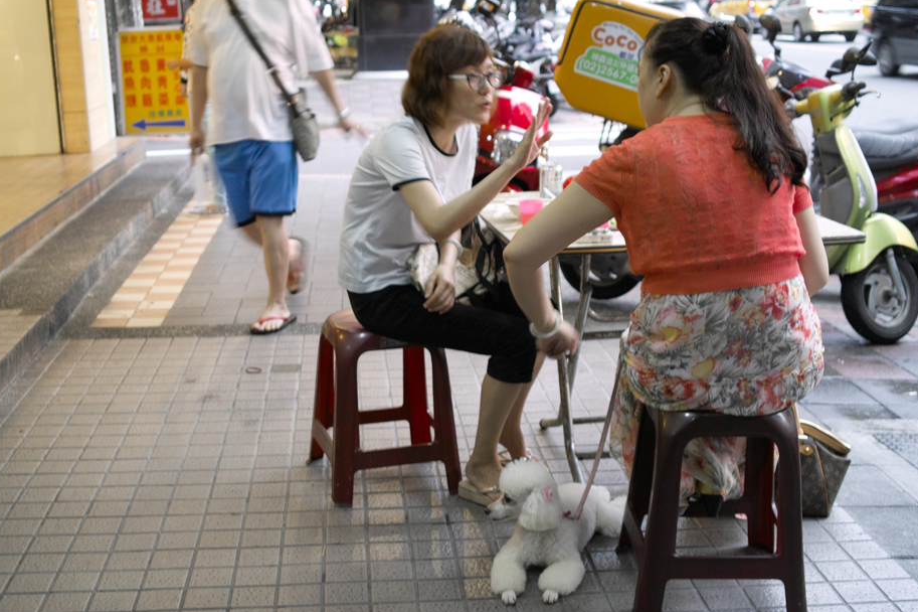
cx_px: 426
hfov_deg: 42.7
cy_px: 307
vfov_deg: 29.2
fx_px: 1173
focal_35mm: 46
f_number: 2.8
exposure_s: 1/25
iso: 200
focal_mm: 24.2
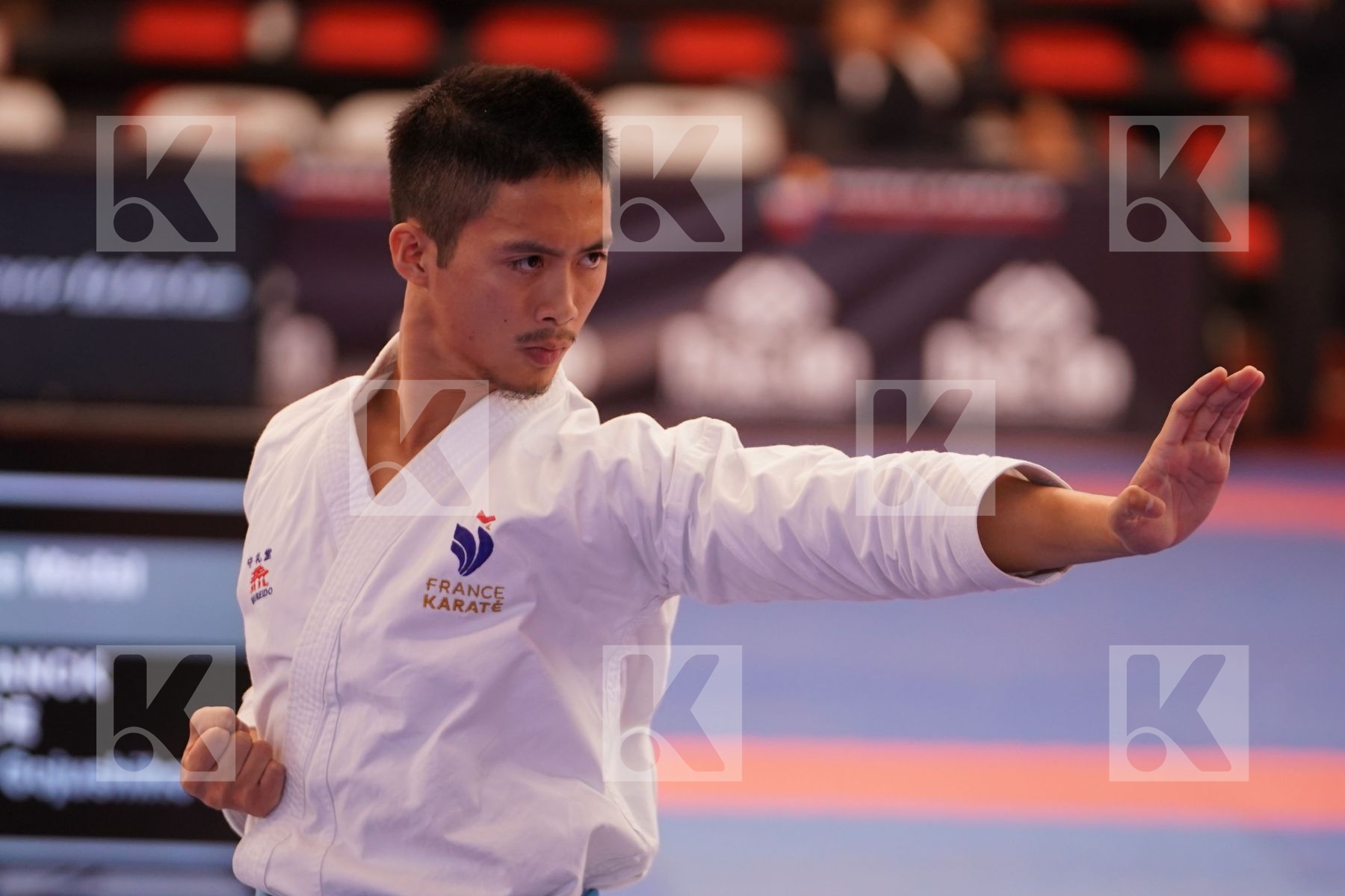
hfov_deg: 8.5
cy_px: 448
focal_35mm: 241
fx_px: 9003
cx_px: 672
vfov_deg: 5.7
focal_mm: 161
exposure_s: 1/500
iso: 1250
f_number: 2.8
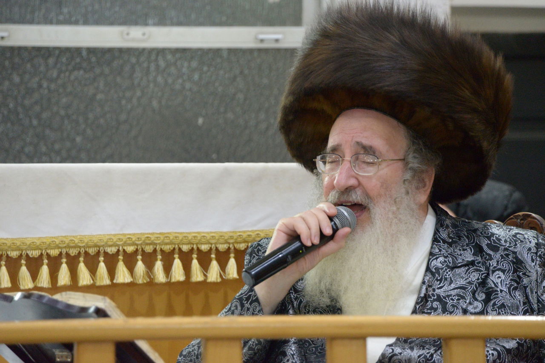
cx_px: 272
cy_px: 182
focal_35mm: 240
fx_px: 3633
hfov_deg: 8.6
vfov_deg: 5.7
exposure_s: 1/160
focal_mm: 240
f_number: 6.3
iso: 6400
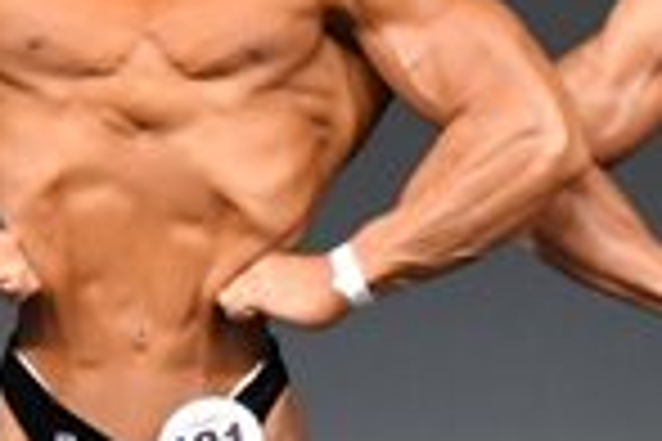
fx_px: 30468
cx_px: 74
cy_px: 490
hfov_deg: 1.2
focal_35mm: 1657
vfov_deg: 0.8
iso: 5000
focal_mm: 210
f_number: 5.6
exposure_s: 1/400
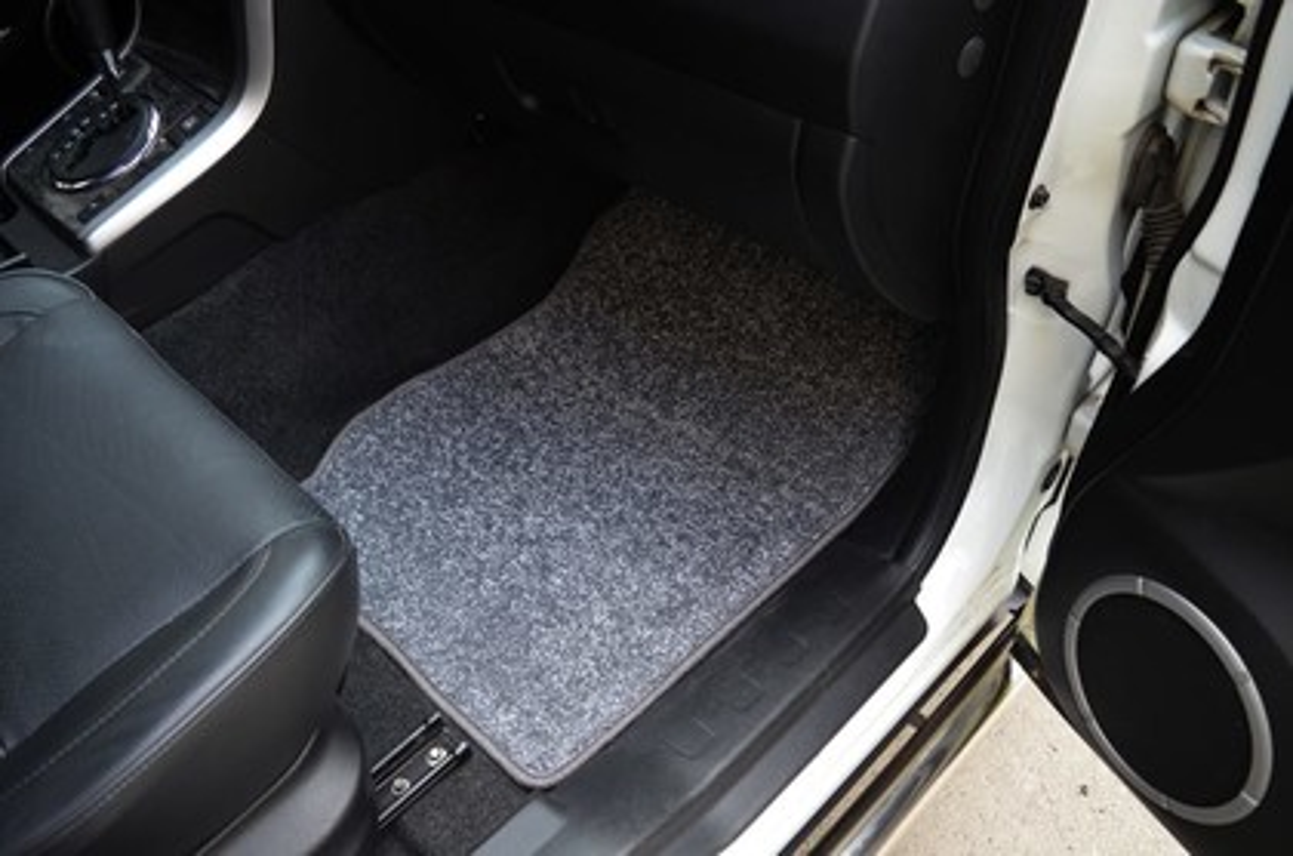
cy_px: 428
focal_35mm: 30
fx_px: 1075
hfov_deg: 62.0
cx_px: 646
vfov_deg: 43.4
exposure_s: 1/60
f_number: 4
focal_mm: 20
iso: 450
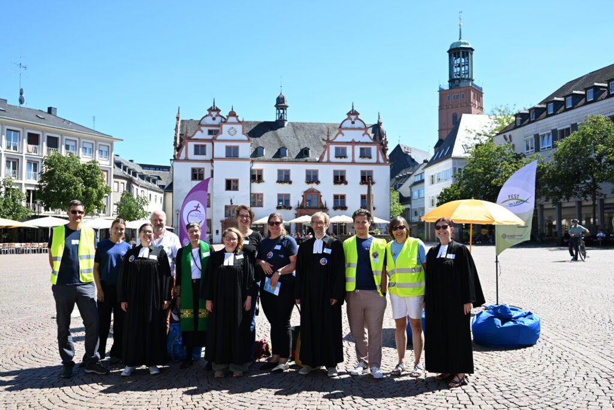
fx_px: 597
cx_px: 307
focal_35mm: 35
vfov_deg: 37.9
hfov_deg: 54.4
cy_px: 205
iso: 50
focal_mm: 35
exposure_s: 1/250
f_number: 4
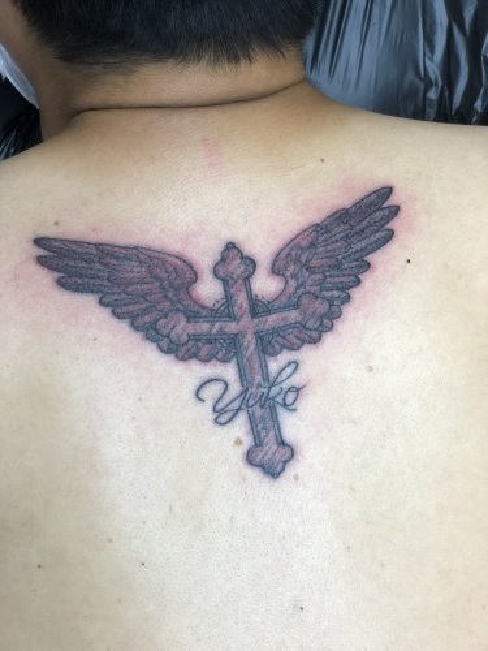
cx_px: 244
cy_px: 326
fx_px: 977
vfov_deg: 36.8
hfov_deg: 28.0
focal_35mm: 52
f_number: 2.4
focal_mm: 6
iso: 64
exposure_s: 1/60
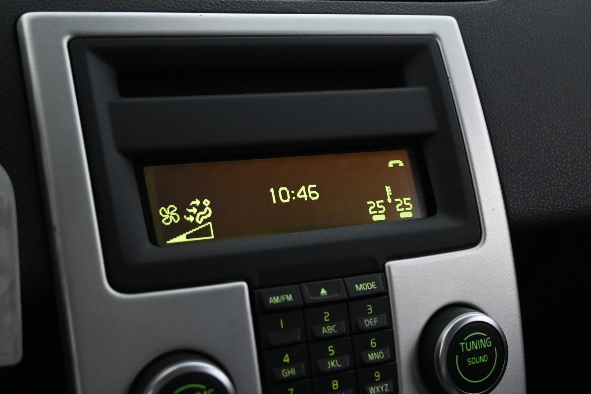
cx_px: 296
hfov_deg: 43.0
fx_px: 751
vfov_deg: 29.4
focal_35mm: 46
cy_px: 197
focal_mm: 30.5
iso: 5000
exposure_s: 1/50
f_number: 4.8
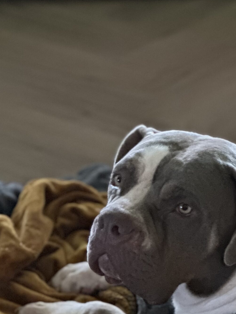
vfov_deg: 13.3
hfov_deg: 10.0
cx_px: 181
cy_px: 217
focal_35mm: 148
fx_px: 1345
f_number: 2.8
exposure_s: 1/14
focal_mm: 9
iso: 1250
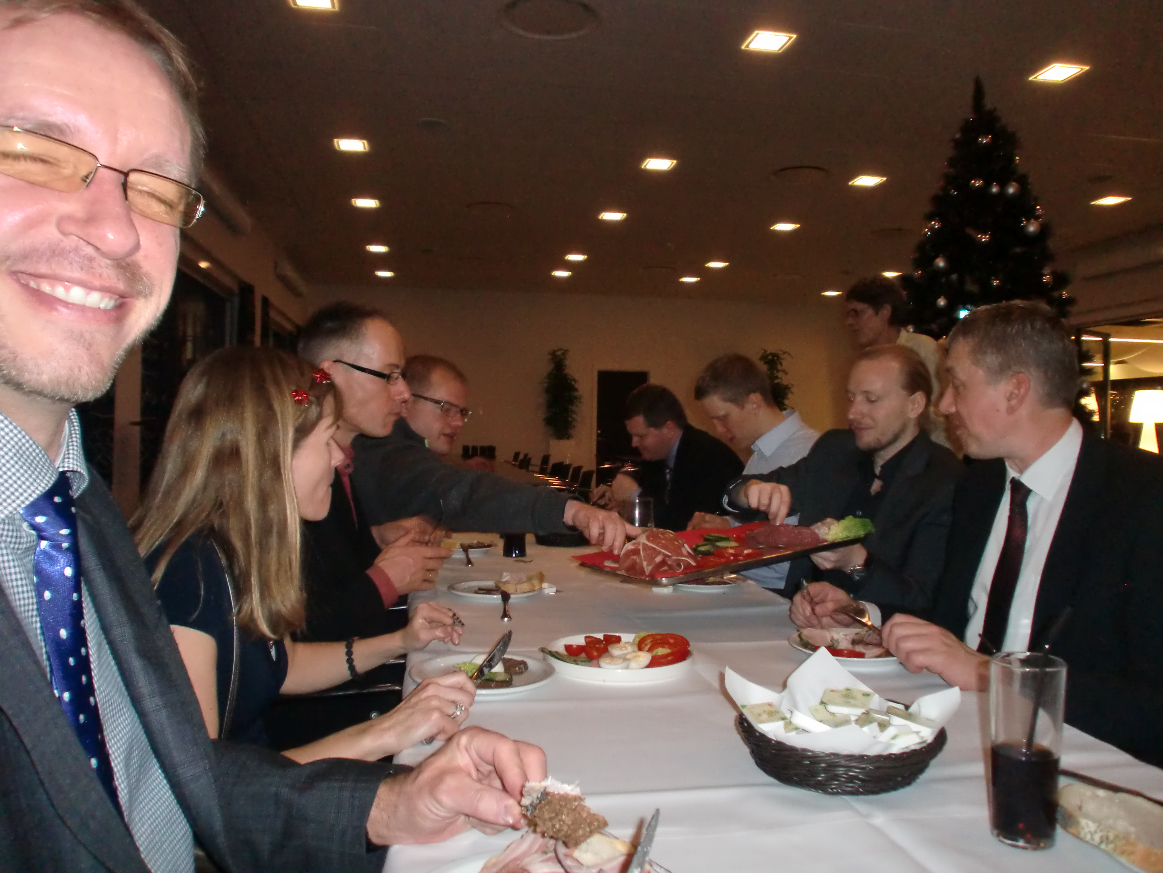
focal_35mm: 26
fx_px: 874
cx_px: 582
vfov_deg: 53.1
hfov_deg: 67.3
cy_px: 436
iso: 400
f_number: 2.6
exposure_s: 1/25
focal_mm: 4.65
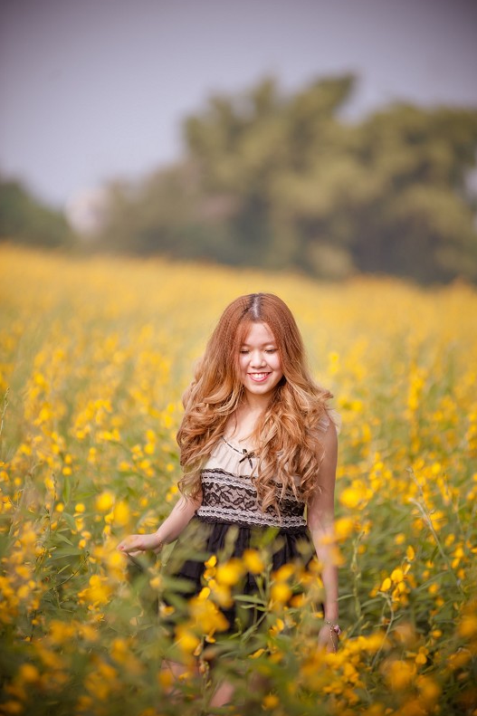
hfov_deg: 6.8
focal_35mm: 202
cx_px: 239
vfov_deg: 10.2
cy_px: 357
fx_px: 4016
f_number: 2.8
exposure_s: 1/2000
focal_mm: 200
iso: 200
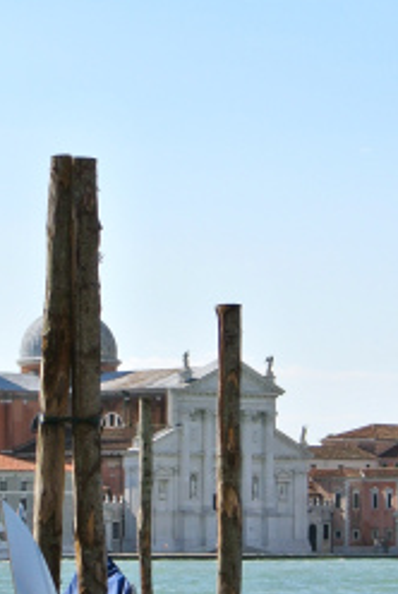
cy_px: 360
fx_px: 3241
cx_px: 19
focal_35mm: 196
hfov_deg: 7.0
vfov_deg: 10.5
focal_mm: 24.4
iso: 100
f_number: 5.3
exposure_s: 1/640
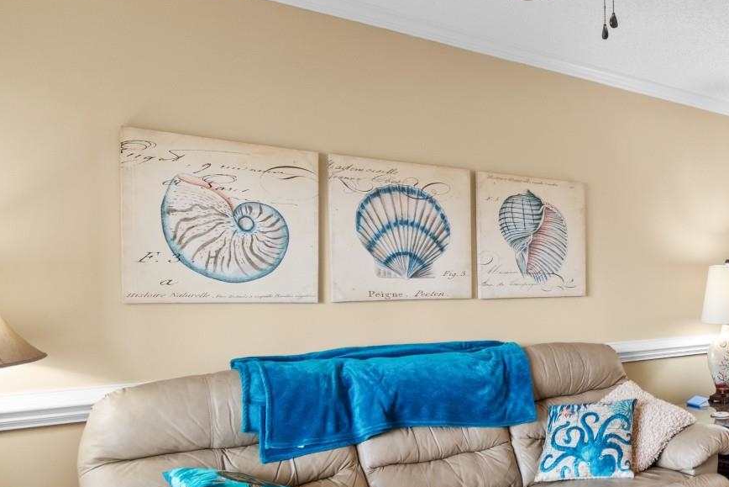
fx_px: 567
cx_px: 677
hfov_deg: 55.3
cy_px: 254
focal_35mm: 28
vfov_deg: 46.4
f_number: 4.5
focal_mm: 10
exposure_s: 1/8
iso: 100
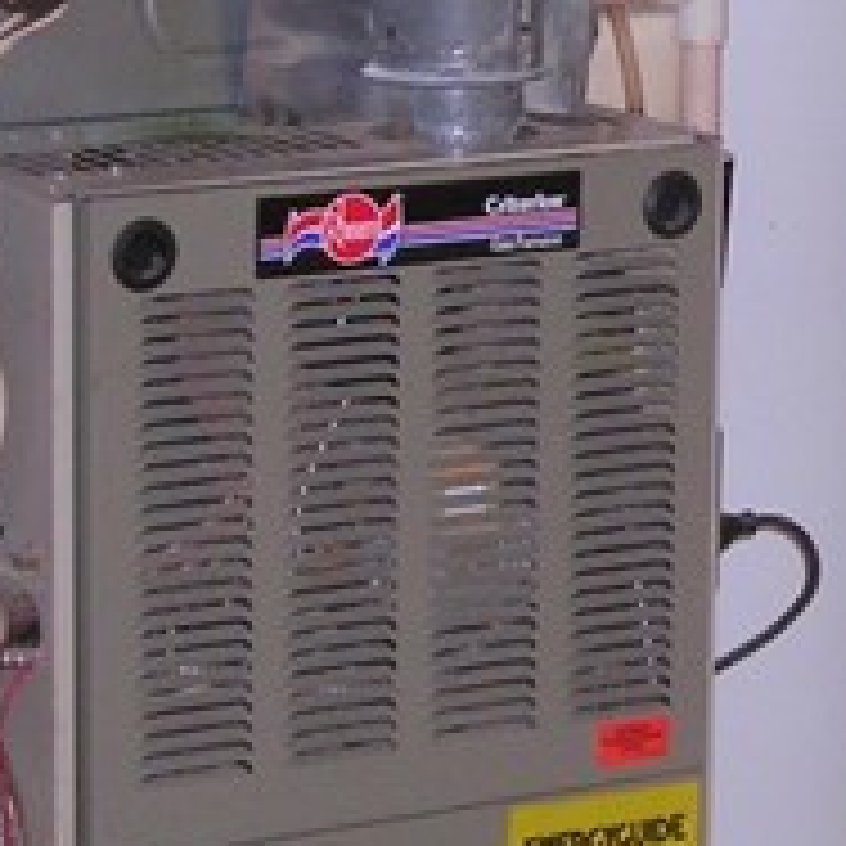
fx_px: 5060
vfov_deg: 9.5
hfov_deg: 9.4
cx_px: 1058
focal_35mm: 183
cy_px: 108
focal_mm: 6.3
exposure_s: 1/60.1
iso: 124
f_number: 3.2
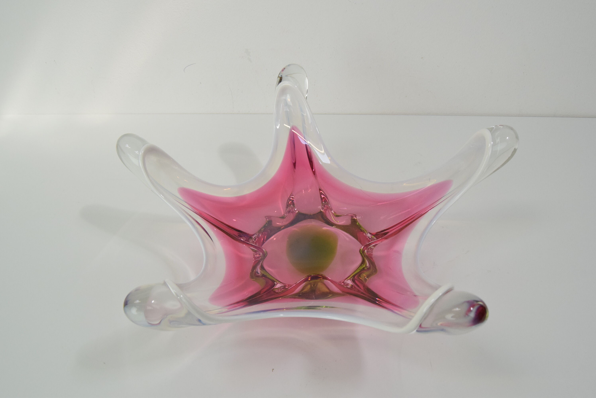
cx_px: 298
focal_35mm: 30
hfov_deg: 61.9
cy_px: 199
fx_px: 497
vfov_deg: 43.7
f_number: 9
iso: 1600
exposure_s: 1/320
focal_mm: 20
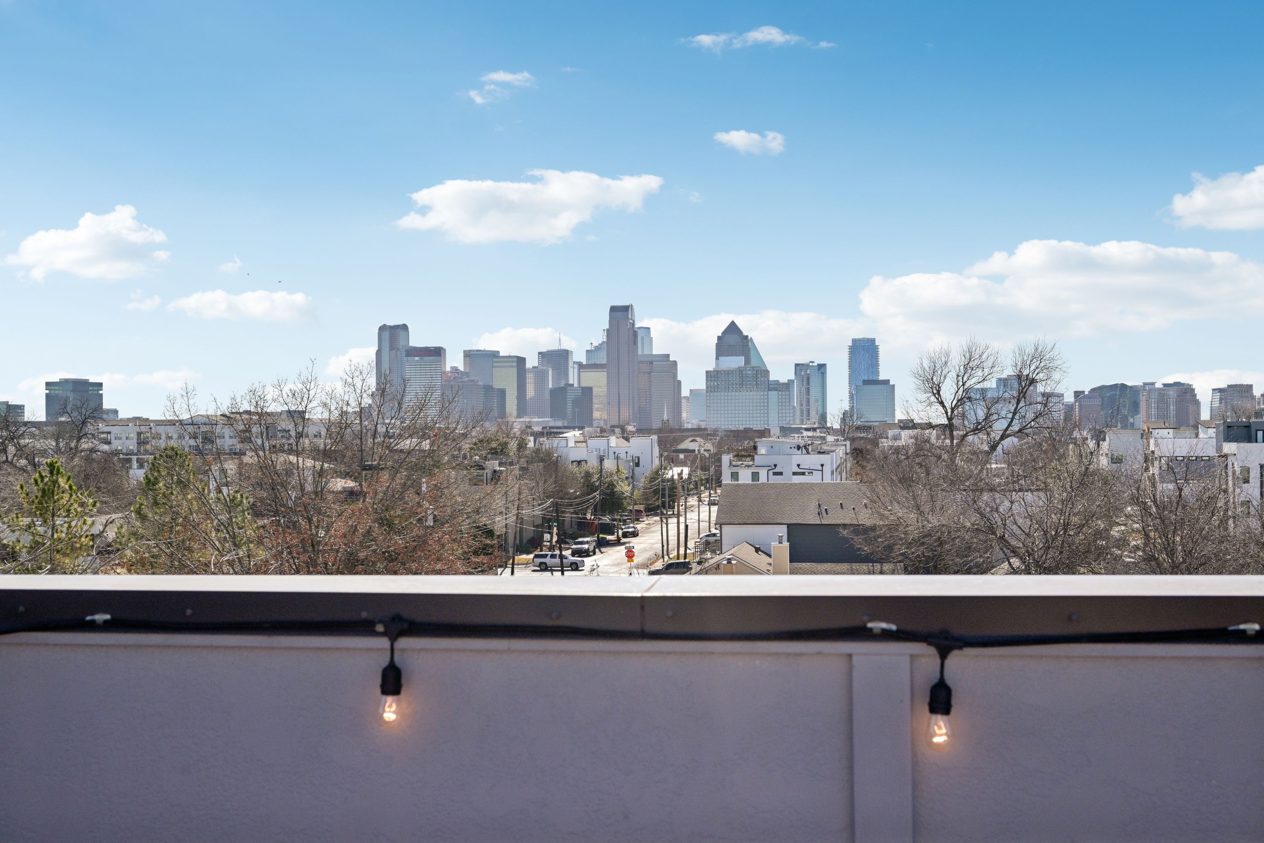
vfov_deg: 33.4
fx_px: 1404
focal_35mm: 40
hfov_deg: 48.5
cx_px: 632
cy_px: 422
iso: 400
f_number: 8
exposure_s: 1/2000
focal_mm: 40
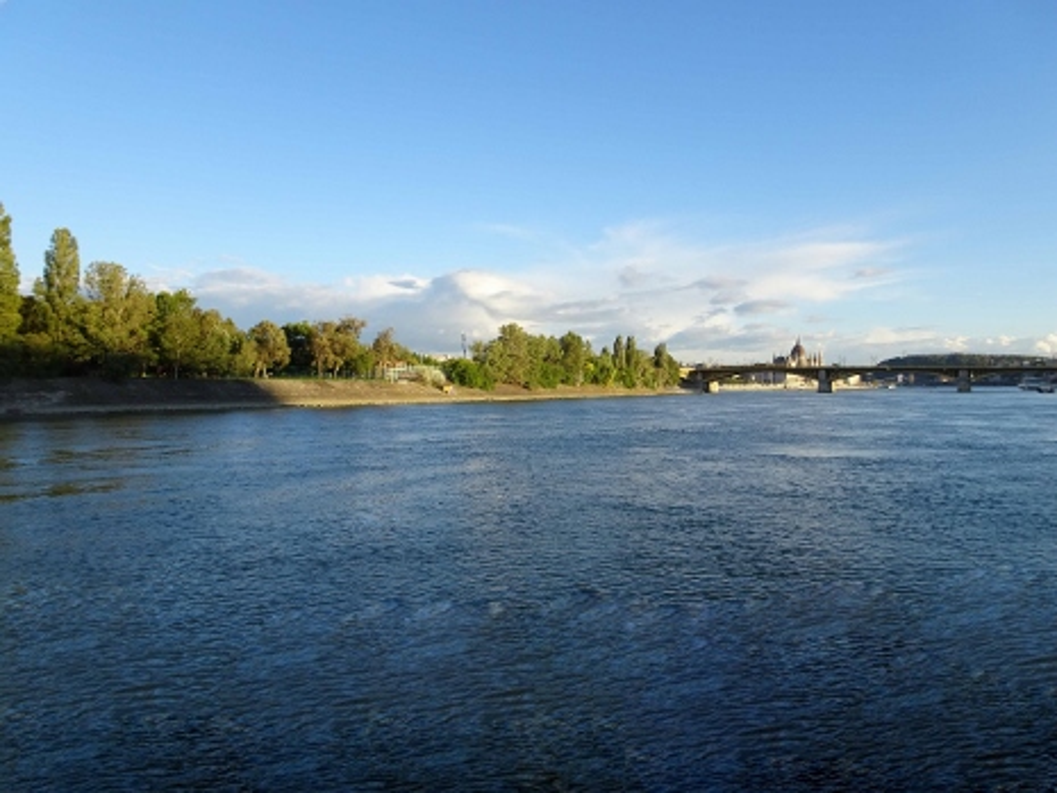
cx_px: 528
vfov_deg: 56.8
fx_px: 733
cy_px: 396
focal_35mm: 24
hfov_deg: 71.6
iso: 80
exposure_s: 1/320
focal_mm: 4.1
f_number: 3.5
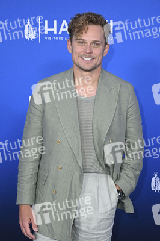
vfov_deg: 28.9
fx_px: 467
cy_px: 120
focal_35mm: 70
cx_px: 80
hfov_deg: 19.4
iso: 1600
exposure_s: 1/200
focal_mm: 70
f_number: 6.3
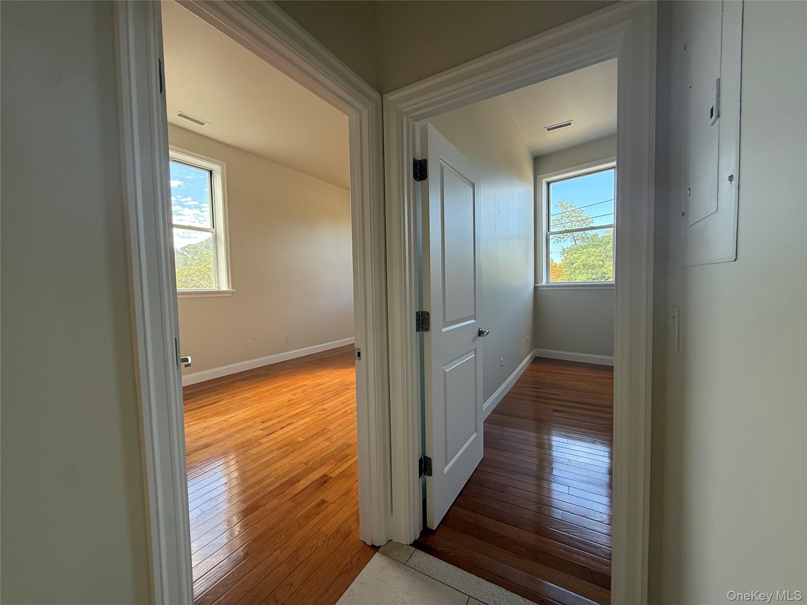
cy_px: 302
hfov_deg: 102.1
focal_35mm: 14
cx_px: 404
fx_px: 326
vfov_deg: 85.7
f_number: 2.2
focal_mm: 2.22
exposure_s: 1/120
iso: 80
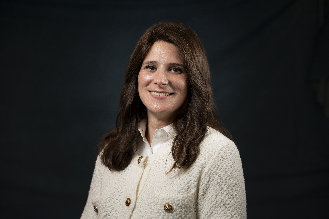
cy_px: 110
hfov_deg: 15.2
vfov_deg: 10.1
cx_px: 164
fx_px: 1233
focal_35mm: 135
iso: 200
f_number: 5.6
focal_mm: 135
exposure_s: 1/160
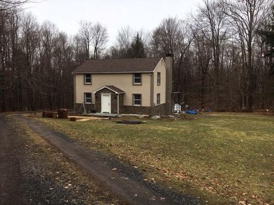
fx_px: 230
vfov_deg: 48.2
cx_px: 137
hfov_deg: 61.7
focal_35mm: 29
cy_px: 102
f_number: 2.2
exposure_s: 1/472
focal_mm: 4.15
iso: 25
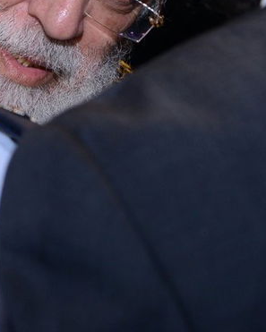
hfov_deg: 9.4
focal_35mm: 163
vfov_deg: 11.6
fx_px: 1603
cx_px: 27
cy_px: -38
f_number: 4.5
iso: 1000
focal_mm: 46
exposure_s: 1/125
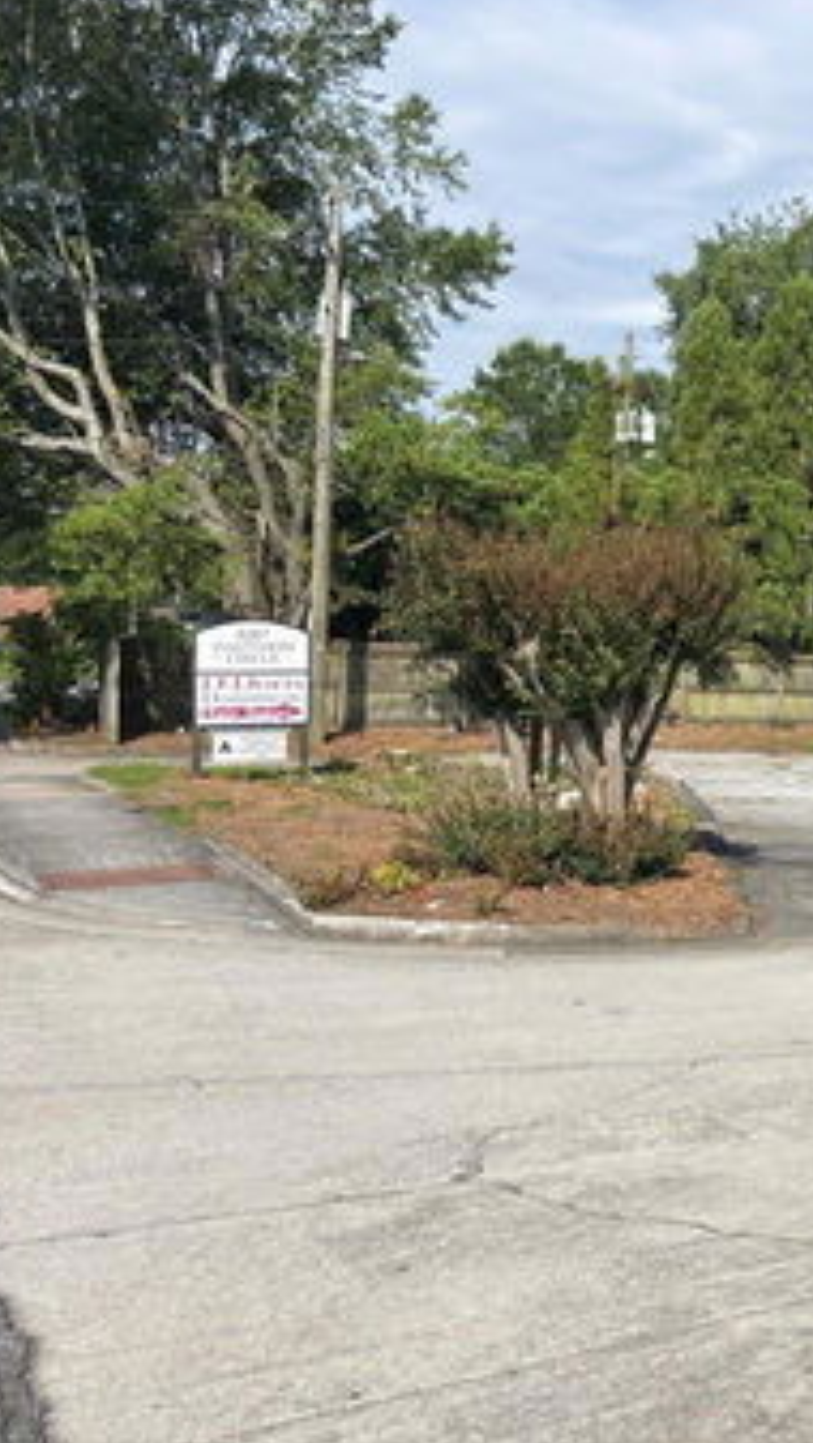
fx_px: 1645
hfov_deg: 24.8
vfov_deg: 47.2
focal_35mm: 43
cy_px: 629
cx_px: 997
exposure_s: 1/3413
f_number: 1.6
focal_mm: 5.96
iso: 50
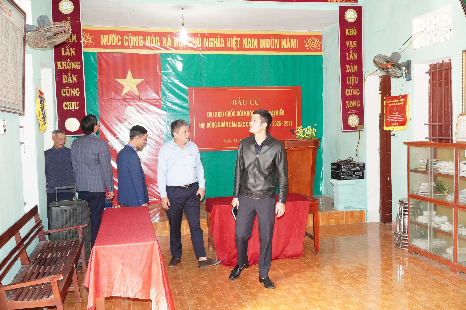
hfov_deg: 57.3
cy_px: 155
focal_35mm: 33
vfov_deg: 39.9
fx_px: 427
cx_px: 233
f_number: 5.6
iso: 3200
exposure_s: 1/160
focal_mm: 22
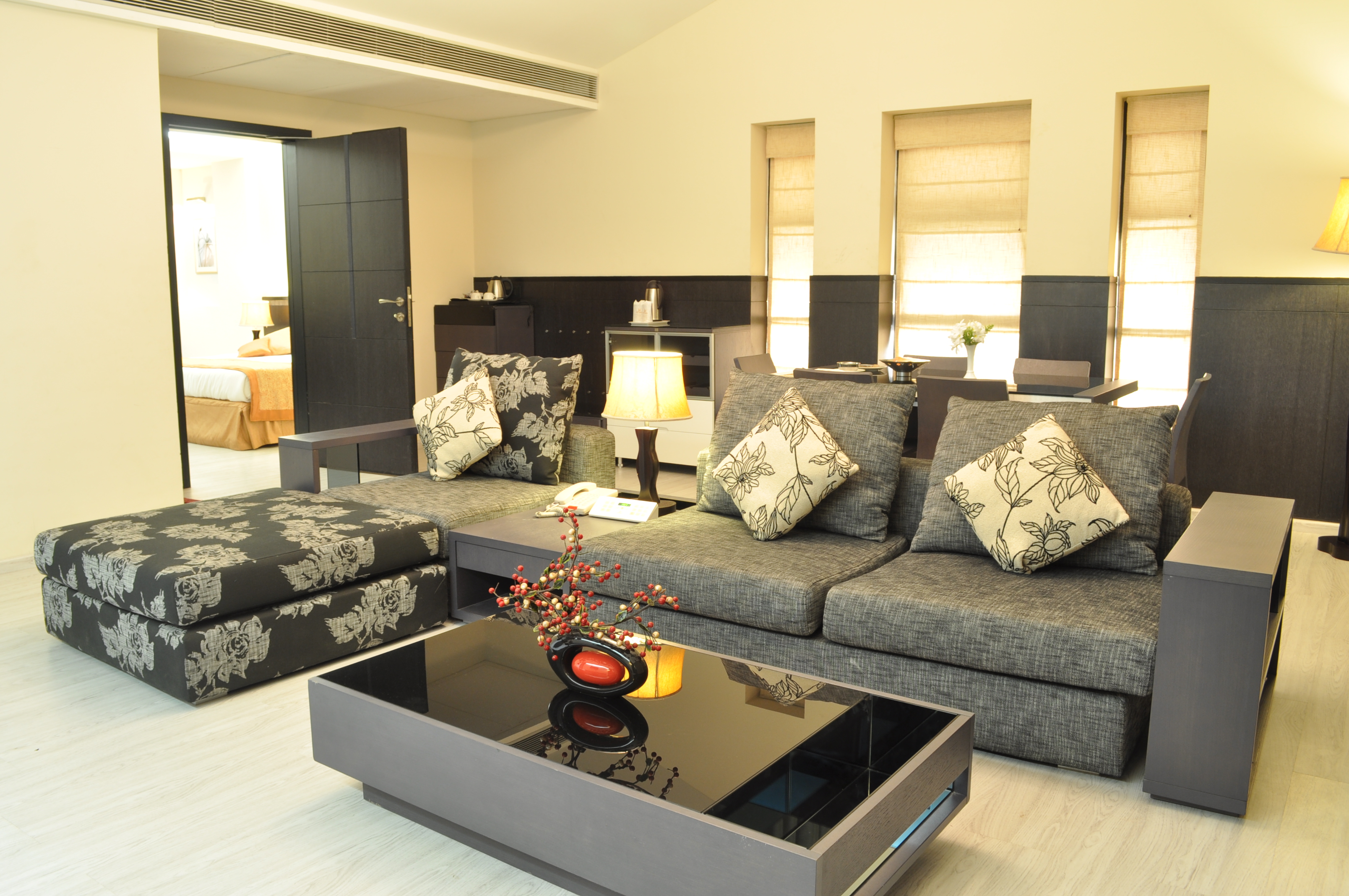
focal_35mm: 27
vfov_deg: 47.8
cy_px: 448
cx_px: 674
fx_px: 1011
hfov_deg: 67.4
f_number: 11
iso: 200
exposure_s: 5
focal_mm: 18
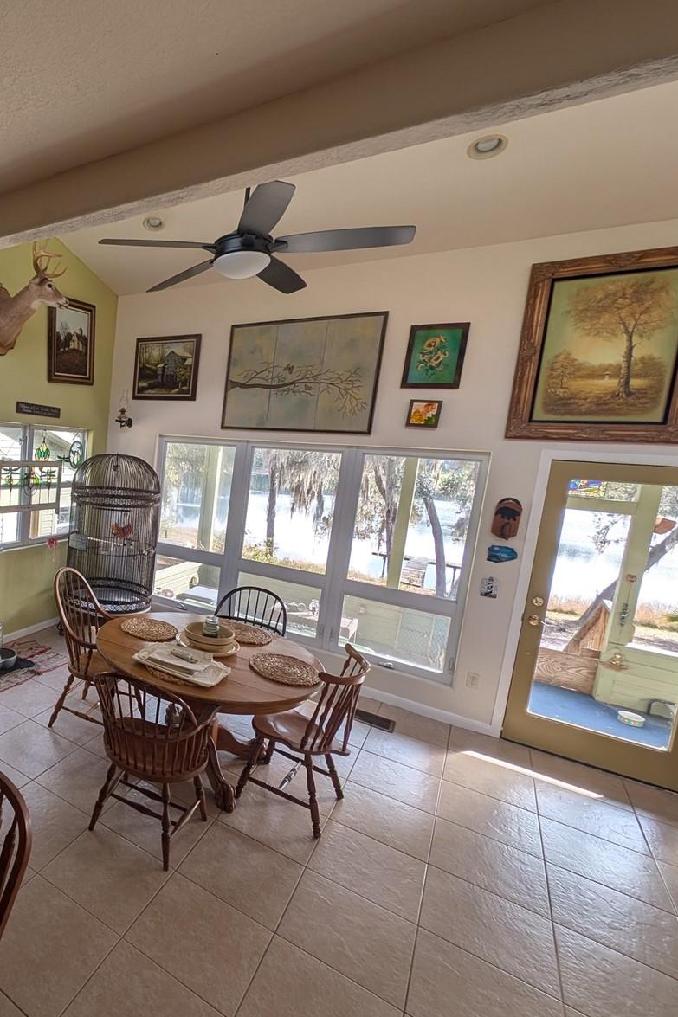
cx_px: 76
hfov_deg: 60.4
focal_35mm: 17
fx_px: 480
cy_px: 507
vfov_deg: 93.3
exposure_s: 1/207
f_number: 1.95
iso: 49
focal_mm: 2.23
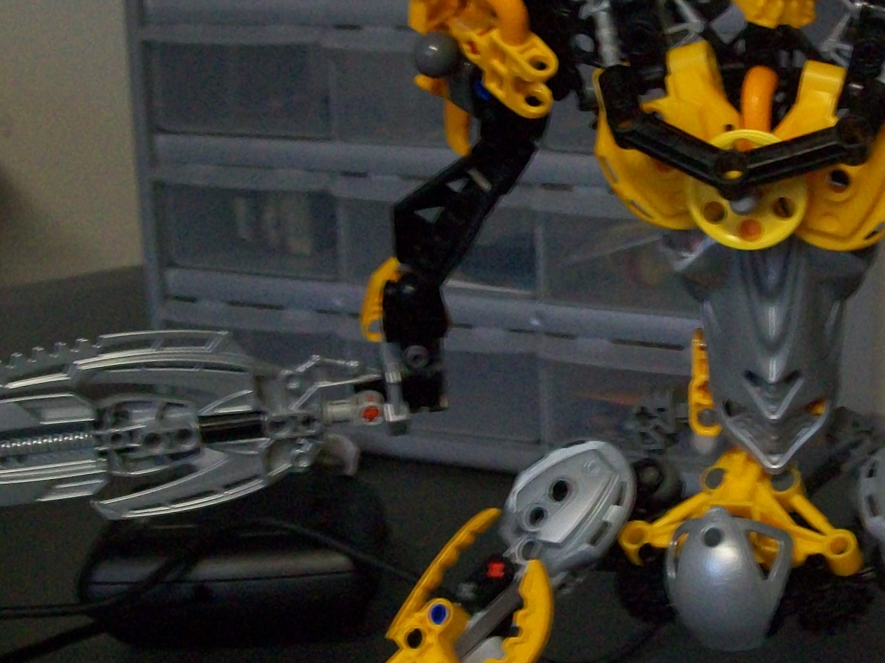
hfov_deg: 28.8
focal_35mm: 67
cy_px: 375
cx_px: 599
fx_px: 1713
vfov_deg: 21.9
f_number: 2.7
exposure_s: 1/8
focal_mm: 6
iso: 200
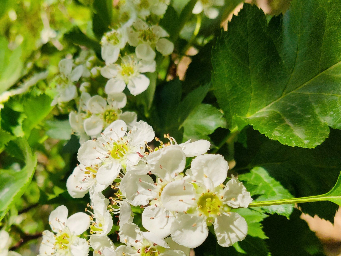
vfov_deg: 34.6
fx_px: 404
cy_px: 181
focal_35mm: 41
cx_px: 127
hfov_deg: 45.4
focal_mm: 4.75
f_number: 1.75
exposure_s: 1/5000
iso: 112
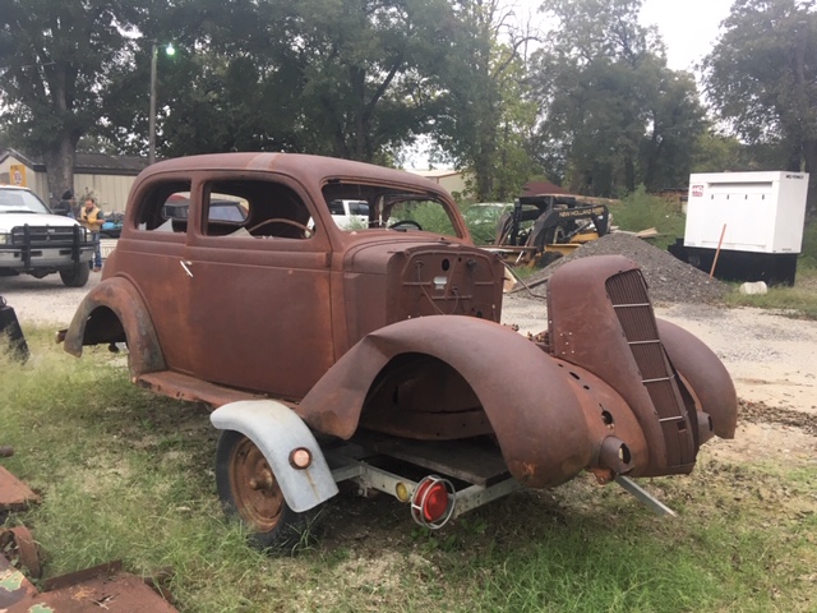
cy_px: 306
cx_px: 408
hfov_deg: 61.7
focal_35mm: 29
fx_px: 684
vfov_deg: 48.2
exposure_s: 1/30
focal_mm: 4.15
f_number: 2.2
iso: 32
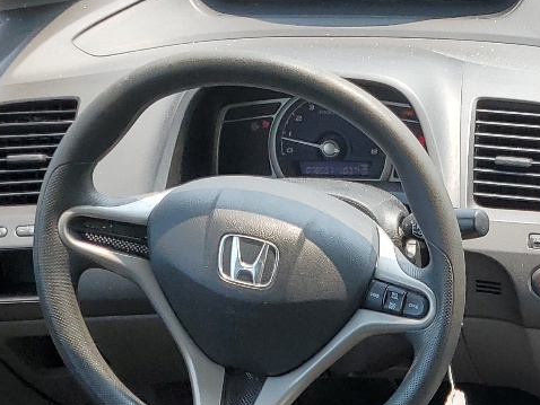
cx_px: 678
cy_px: 580
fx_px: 1358
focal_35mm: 87
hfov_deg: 20.7
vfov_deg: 15.8
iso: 50
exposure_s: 1/667
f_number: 1.5
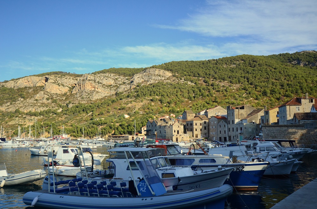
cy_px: 104
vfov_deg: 36.7
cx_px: 158
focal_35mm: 36
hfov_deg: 53.2
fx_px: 316
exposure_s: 1/5000
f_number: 4
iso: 640
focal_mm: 24
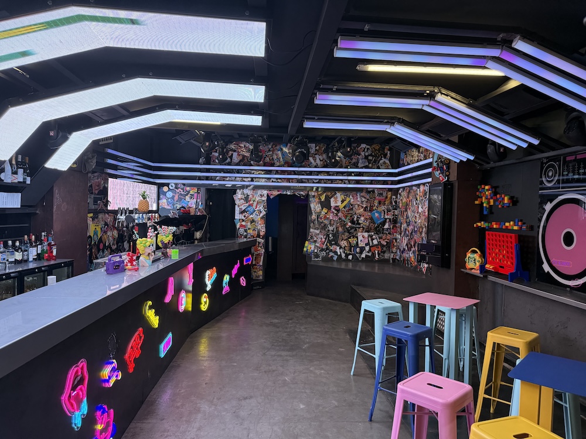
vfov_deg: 56.8
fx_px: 406
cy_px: 220
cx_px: 293
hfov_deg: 71.6
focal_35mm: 24
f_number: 1.78
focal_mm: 6.76
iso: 400
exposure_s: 1/360
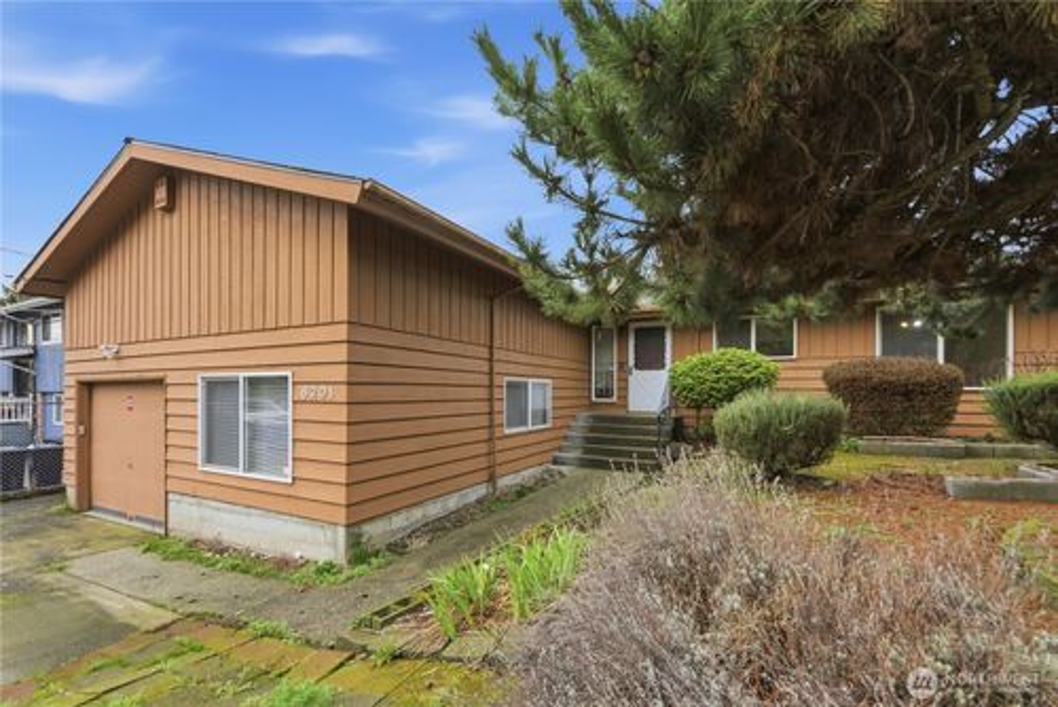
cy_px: 354
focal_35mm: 15
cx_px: 529
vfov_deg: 77.4
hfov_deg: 100.4
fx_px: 441
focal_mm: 15
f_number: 8
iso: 200
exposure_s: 1/160
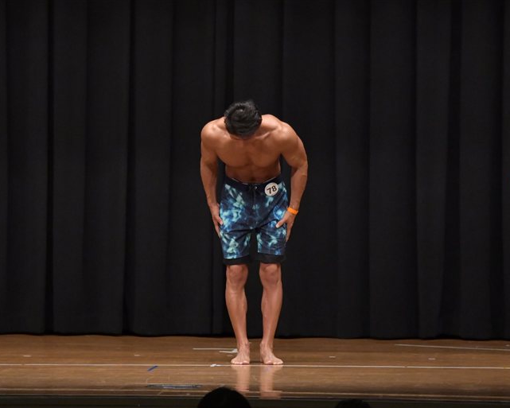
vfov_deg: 6.3
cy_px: 204
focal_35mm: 246
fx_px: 3714
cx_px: 226
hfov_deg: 7.9
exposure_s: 1/400
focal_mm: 145
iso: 6400
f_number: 5.6
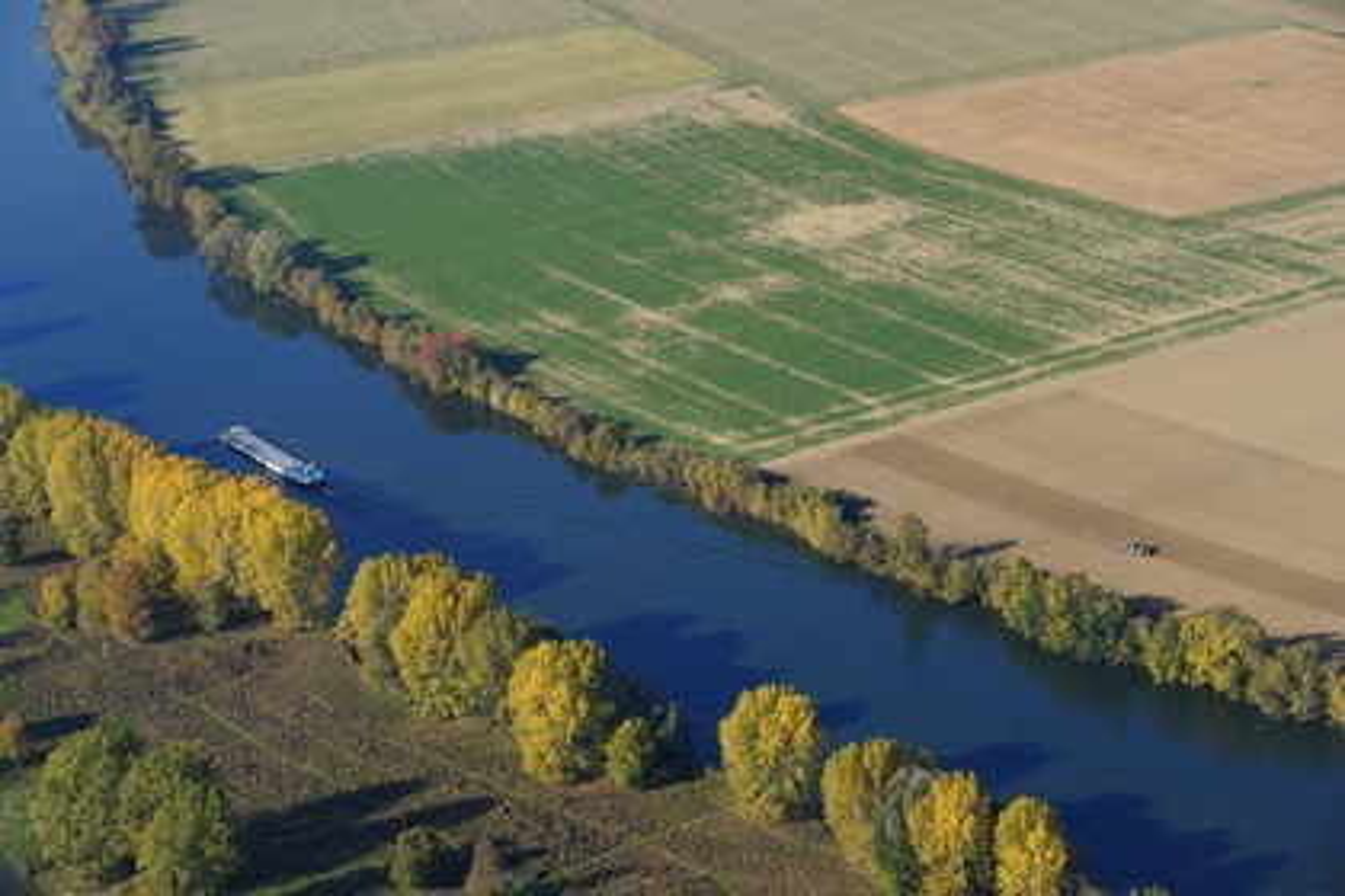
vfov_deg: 13.4
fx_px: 3811
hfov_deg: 20.0
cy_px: 448
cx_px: 672
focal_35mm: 102
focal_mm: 102
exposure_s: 1/800
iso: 400
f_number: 6.3
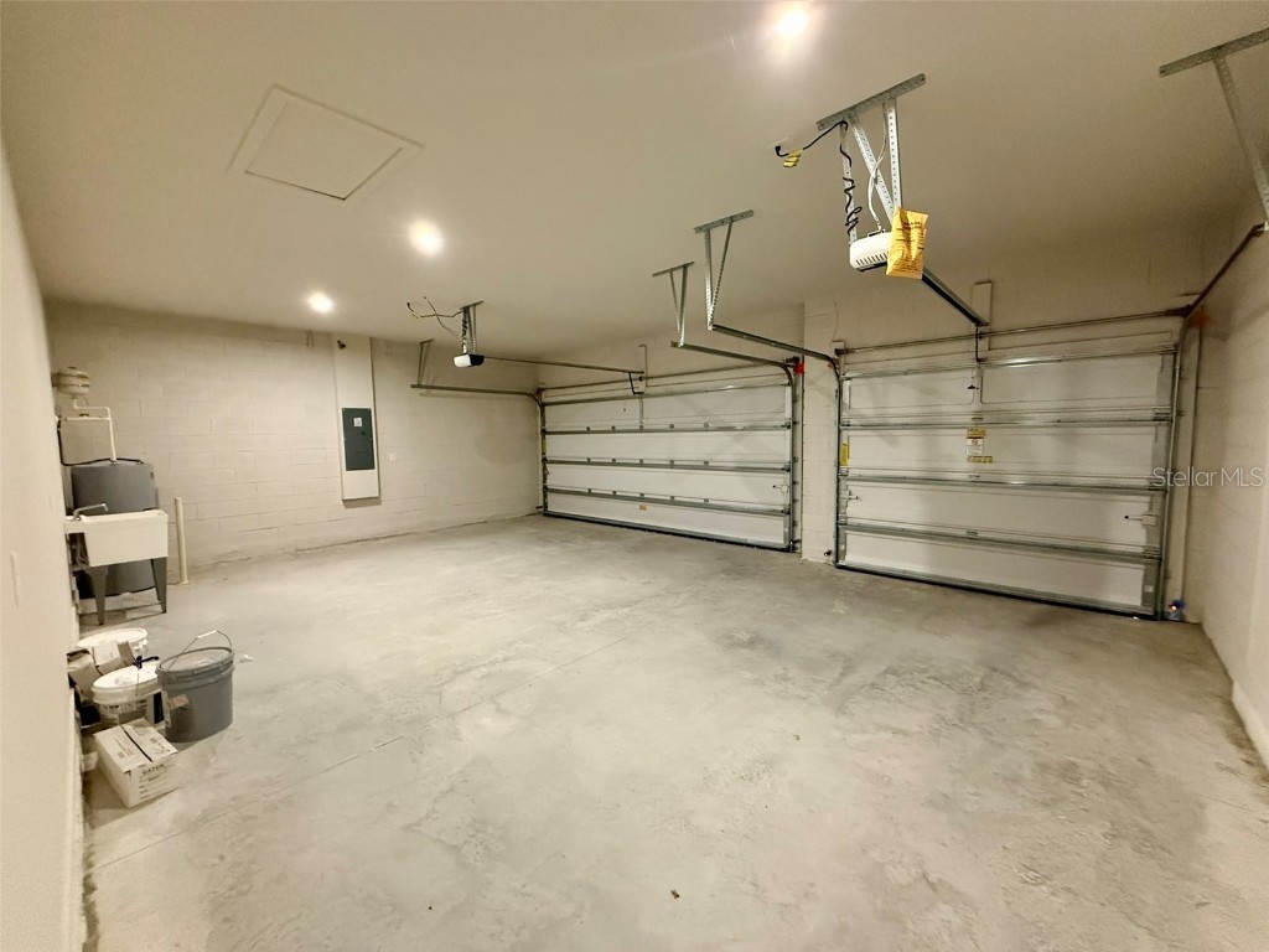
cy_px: 476
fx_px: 513
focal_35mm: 14
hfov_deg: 102.1
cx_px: 634
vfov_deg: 85.7
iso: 800
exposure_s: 1/60
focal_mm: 2.22
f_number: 2.2
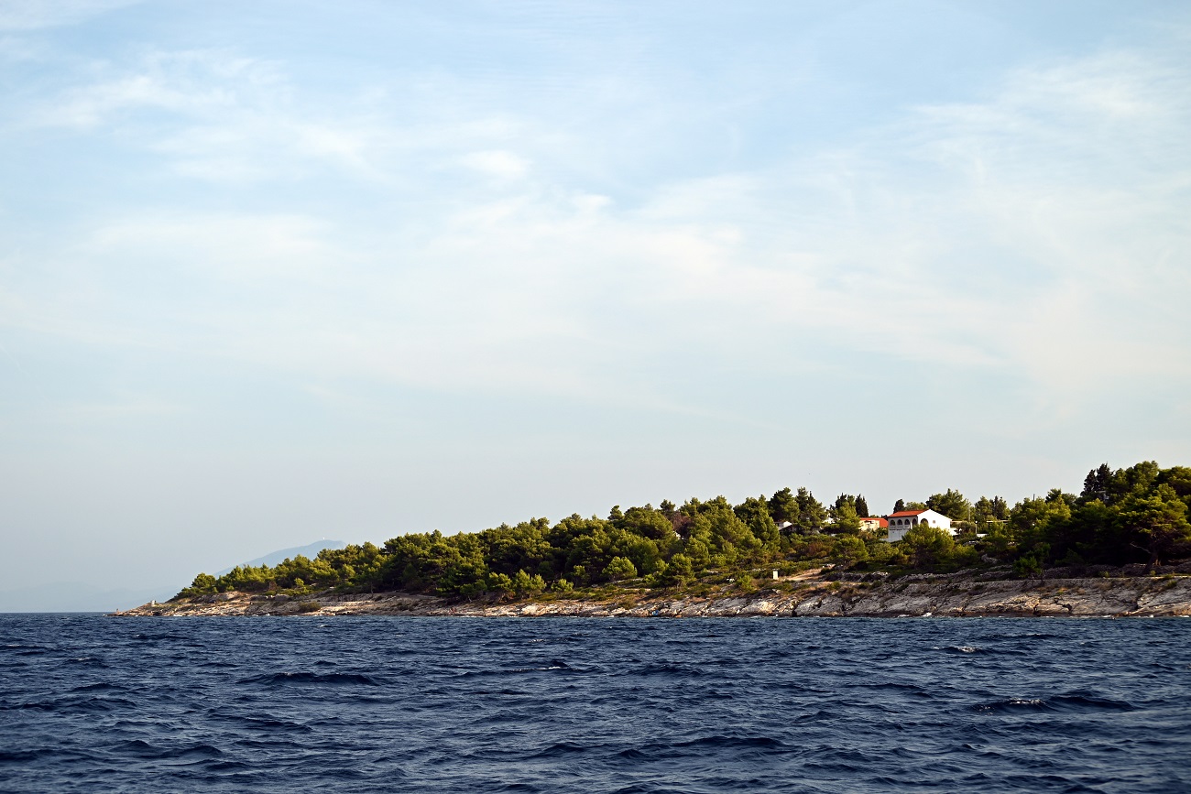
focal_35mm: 70
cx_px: 596
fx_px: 2316
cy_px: 397
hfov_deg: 28.8
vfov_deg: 19.5
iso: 100
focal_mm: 70
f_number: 5.6
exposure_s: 1/500
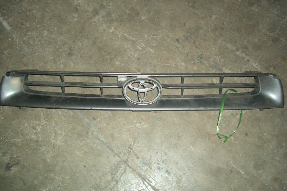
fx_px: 295
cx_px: 143
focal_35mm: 37
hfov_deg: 51.9
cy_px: 90
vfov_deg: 35.9
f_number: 2.6
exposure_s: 1/60
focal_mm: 5.8
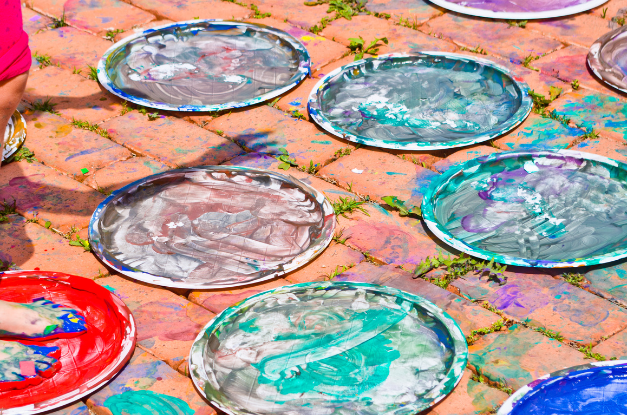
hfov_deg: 17.0
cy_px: 211
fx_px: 2098
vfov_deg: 11.3
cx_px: 237
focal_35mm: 121
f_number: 9
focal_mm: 55
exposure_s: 1/250
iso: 100
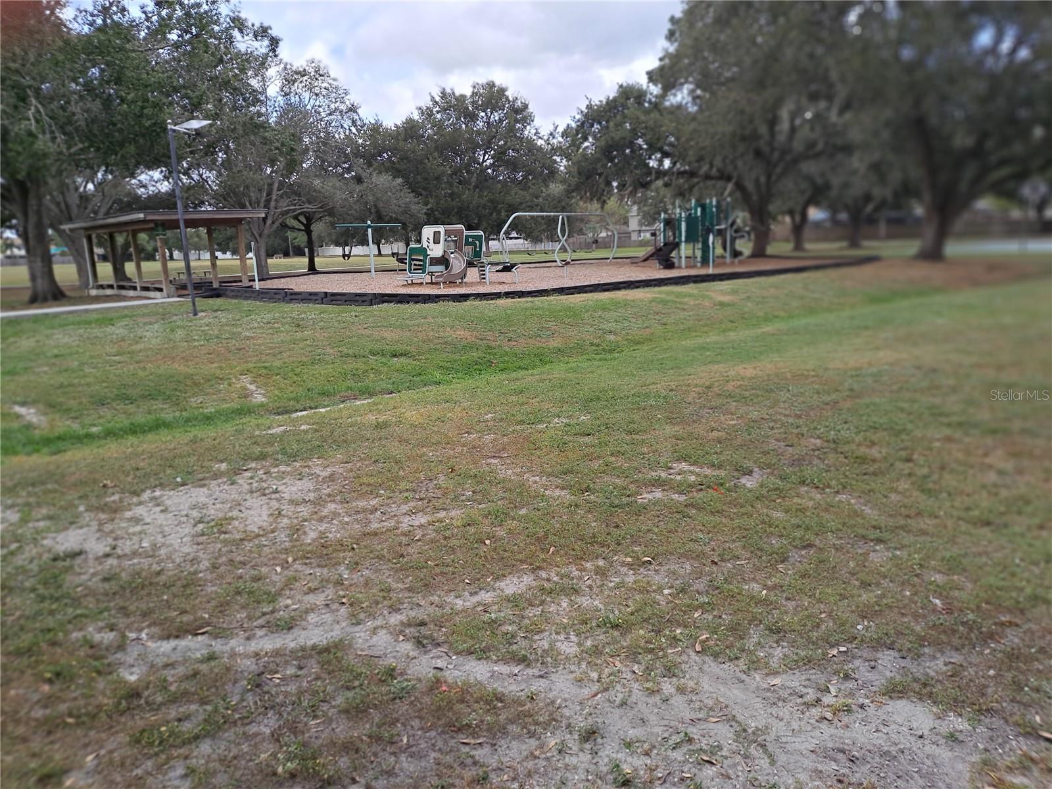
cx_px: 526
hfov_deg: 69.4
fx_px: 760
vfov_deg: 54.9
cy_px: 394
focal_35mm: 25
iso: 32
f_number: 2
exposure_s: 1/508
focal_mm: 4.6
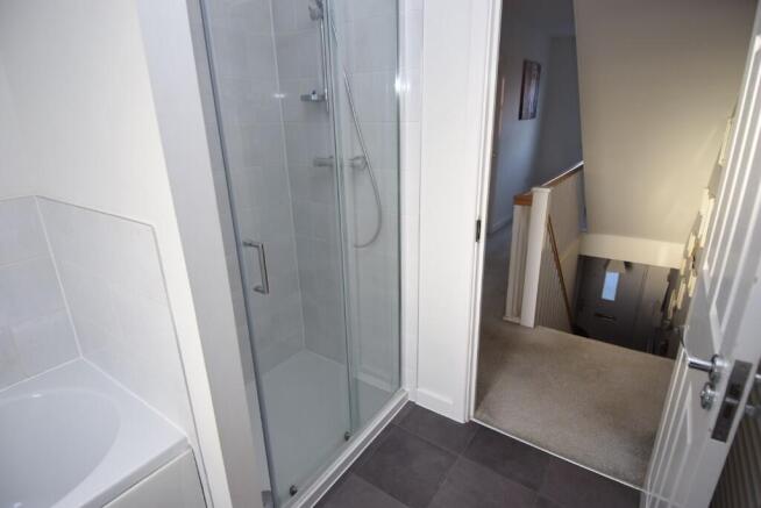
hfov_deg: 90.0
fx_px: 381
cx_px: 380
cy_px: 254
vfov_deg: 67.5
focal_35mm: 18
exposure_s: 1/80
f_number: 4.5
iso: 400
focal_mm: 12
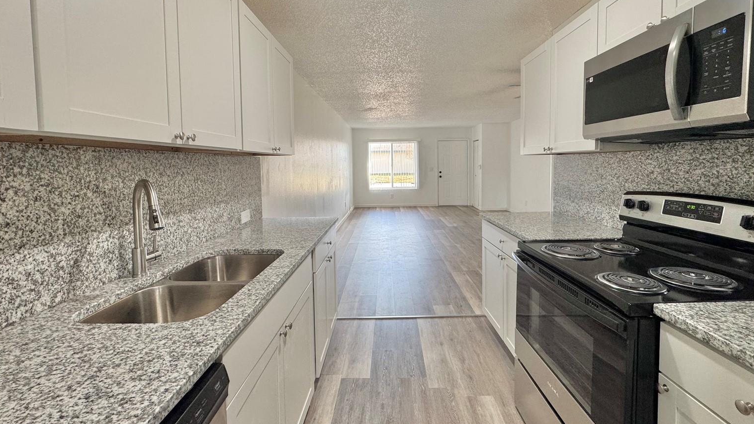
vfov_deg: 66.7
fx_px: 320
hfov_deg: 99.3
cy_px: 180
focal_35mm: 16
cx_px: 389
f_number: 2.2
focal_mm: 2.22
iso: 200
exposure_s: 1/120
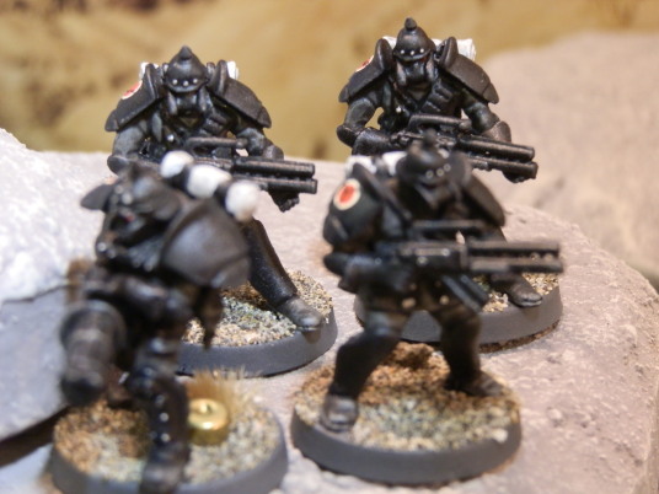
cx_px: 330
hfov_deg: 17.9
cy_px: 247
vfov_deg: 13.5
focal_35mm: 110
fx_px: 2094
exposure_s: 1/8
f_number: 4.1
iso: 250
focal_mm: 19.78
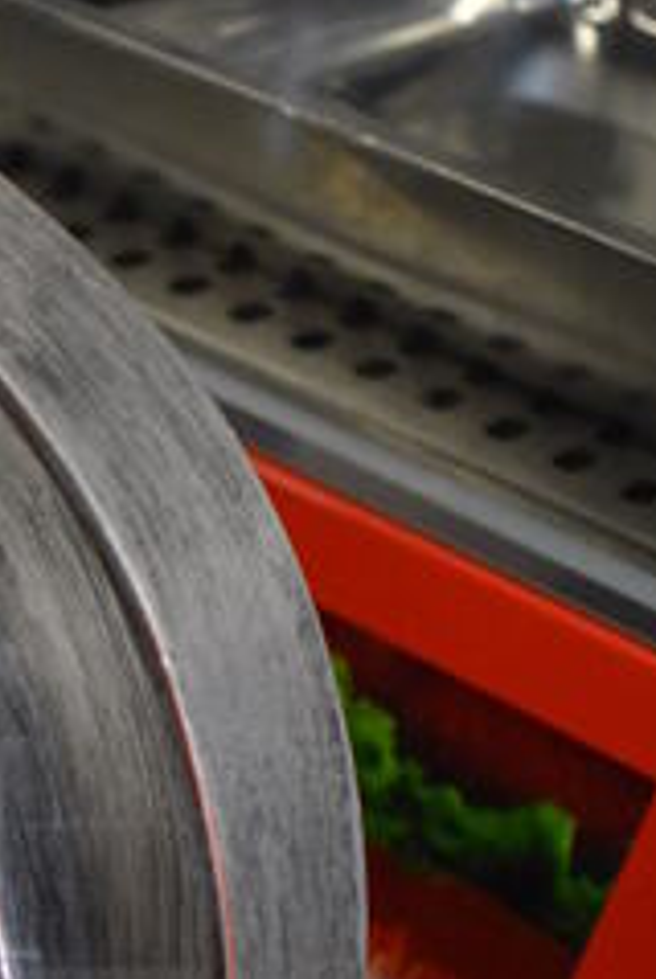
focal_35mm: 103
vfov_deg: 19.5
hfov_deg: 12.8
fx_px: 2807
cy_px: 842
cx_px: -262
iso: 1000
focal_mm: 18
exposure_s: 1/125
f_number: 3.5
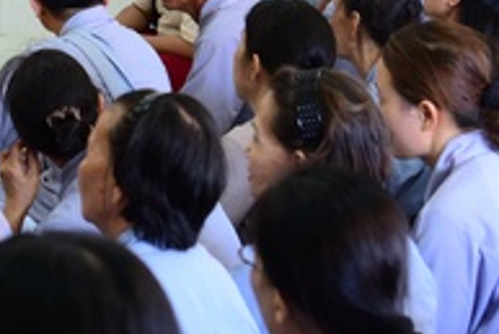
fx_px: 2330
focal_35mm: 168
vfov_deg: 8.1
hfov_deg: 12.0
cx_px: -75
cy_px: -109
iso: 1000
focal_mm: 50
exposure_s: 1/60
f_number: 4
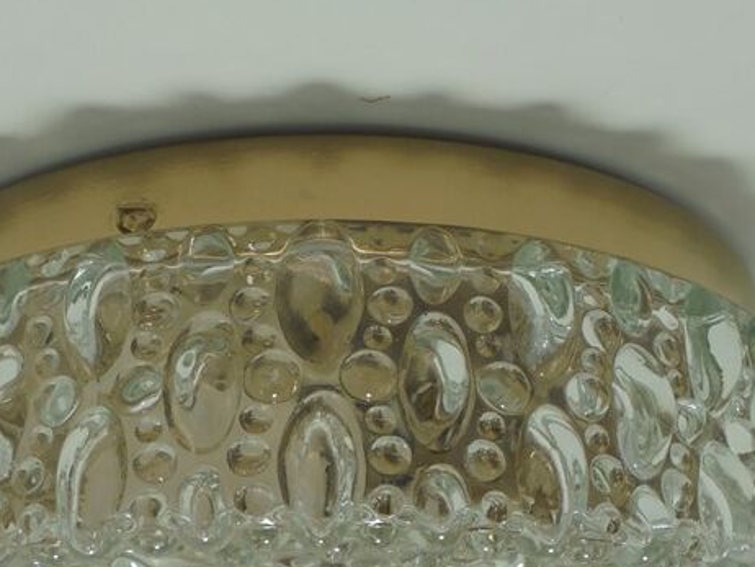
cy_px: 463
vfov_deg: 19.7
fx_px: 1615
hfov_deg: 26.3
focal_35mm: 74
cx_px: 315
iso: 100
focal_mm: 6.9
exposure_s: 1/100
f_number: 4.2
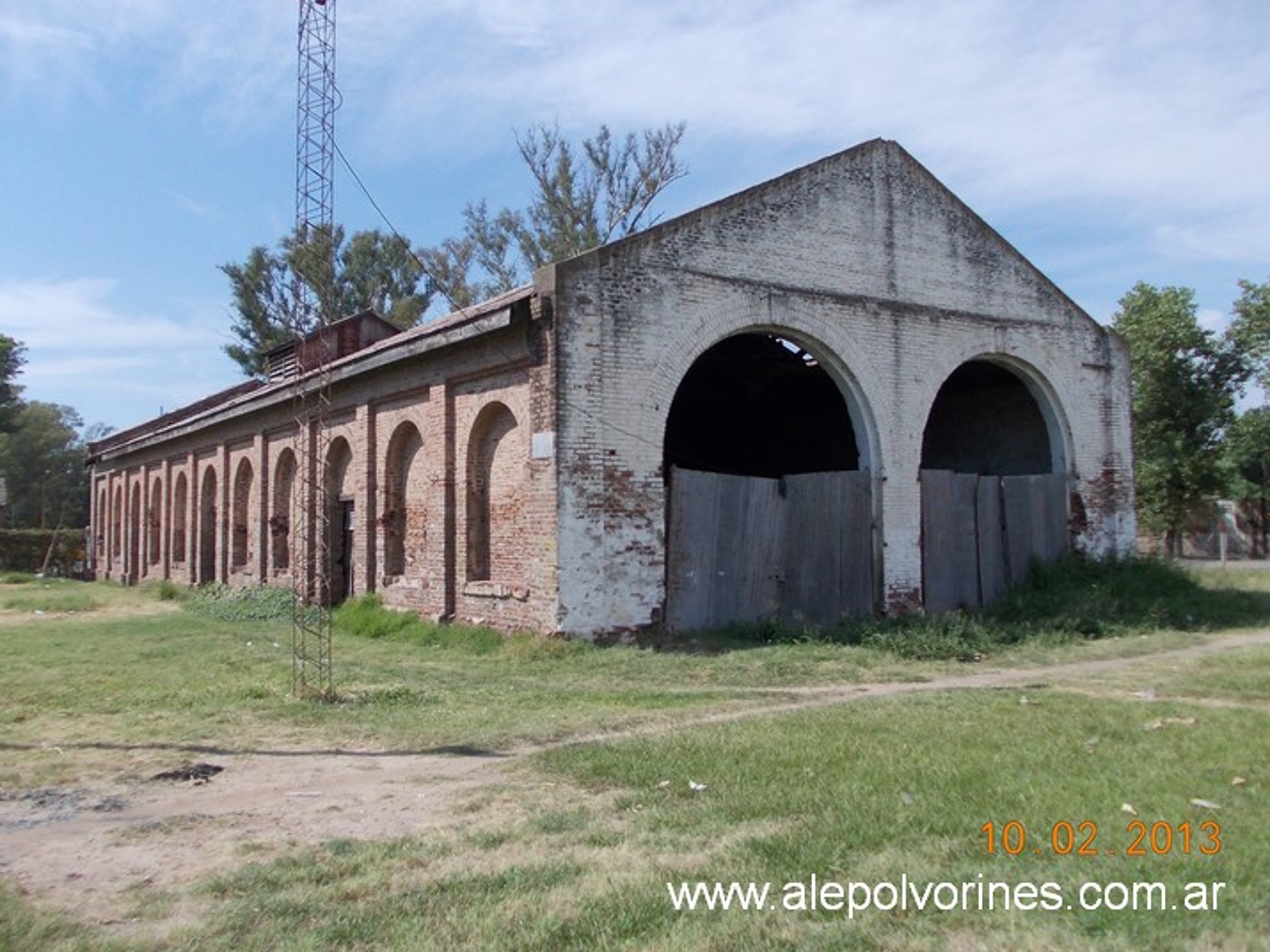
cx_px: 611
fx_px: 1100
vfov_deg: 46.8
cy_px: 449
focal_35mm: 30
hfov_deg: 60.0
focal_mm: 4
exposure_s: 1/400
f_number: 5.4
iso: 80
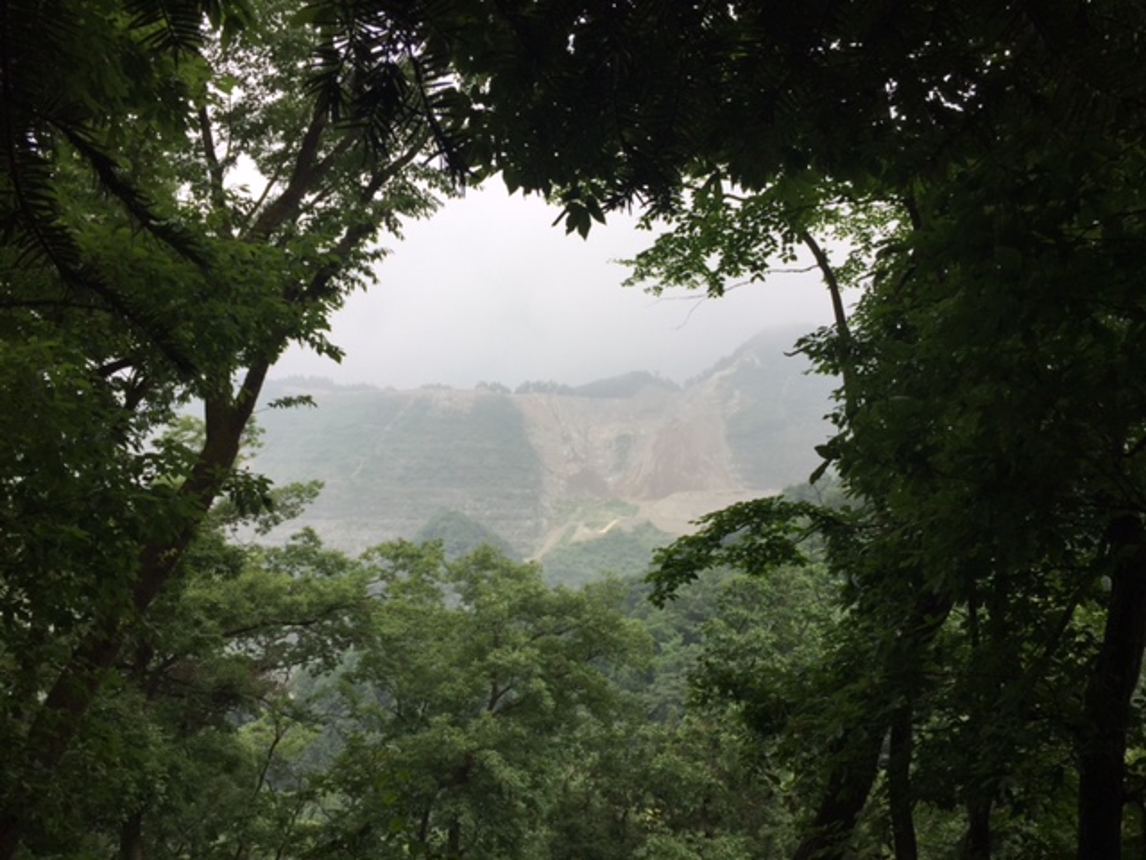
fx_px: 960
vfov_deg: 48.2
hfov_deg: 61.7
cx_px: 573
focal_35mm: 29
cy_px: 430
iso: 32
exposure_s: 1/648
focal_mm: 4.15
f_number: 2.2
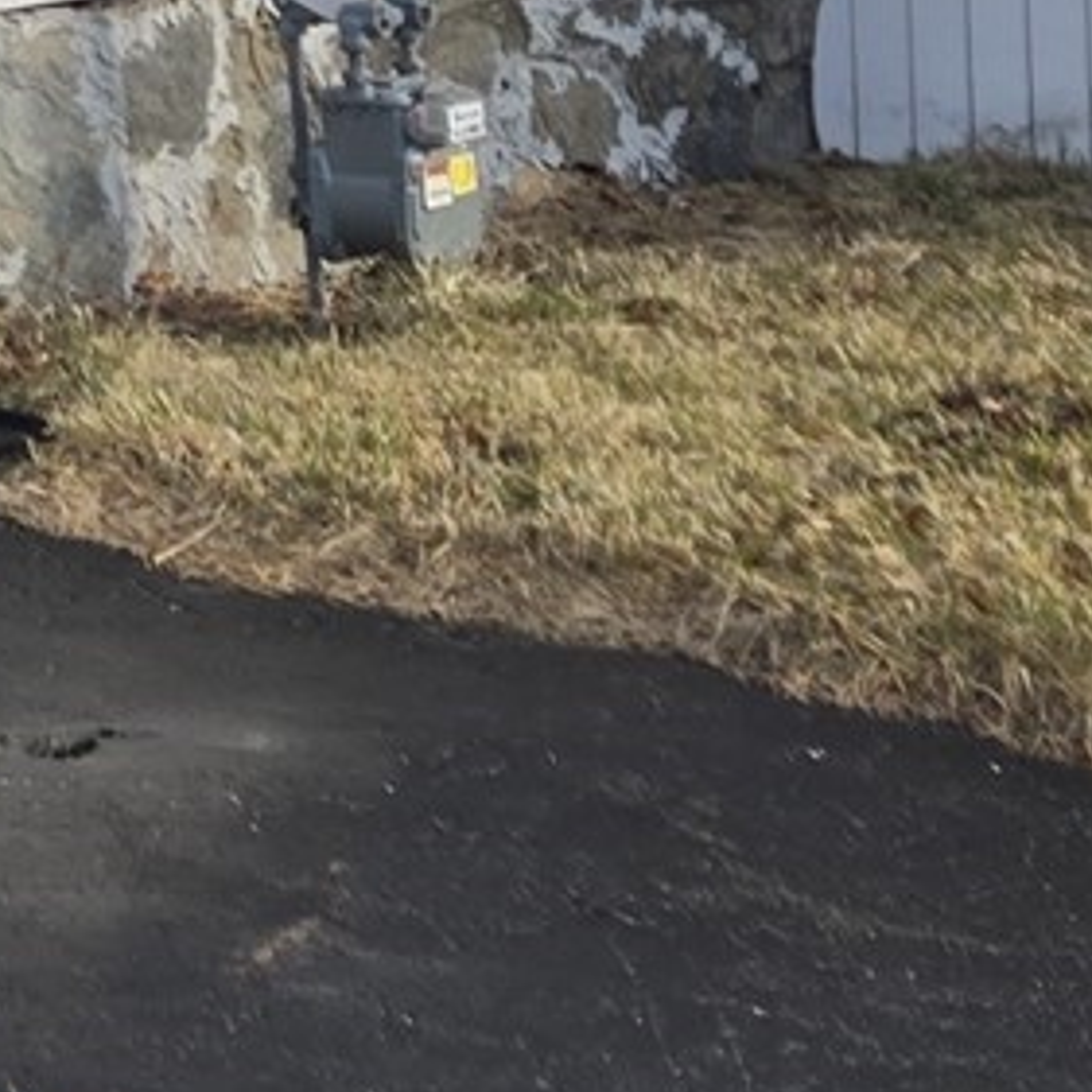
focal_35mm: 148
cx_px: -1049
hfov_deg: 10.8
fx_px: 5282
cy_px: -598
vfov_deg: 11.3
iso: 25
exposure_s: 1/563
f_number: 1.8
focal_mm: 5.4
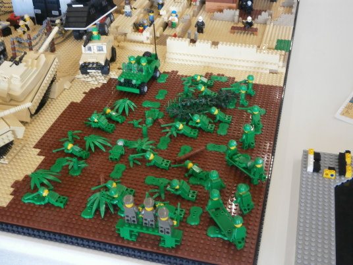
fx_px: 479
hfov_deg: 40.4
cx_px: 176
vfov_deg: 30.9
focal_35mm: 47
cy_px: 132
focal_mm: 8.3
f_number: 3.4
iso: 200
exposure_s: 1/13
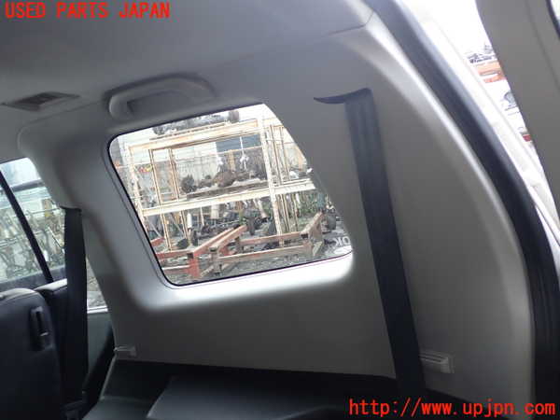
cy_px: 210
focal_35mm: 30
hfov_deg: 60.0
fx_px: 485
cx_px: 280
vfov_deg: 46.8
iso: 200
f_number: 2.3
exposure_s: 1/60
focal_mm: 5.4
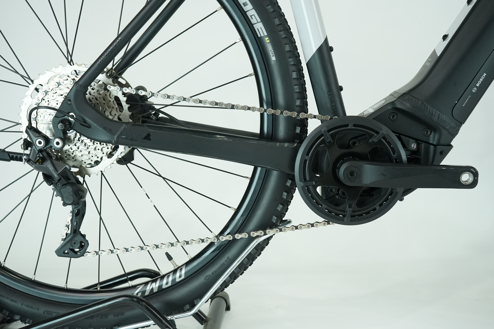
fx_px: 604
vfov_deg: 30.5
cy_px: 164
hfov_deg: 44.5
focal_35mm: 44
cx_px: 247
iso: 1600
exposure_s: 1/200
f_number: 6.3
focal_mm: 44
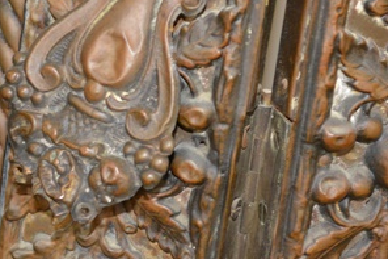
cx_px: 152
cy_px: 41
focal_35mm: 134
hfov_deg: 15.3
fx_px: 1443
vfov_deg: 10.2
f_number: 5.3
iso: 1250
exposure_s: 1/60
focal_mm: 44
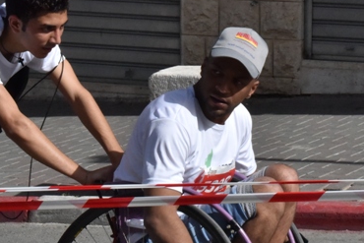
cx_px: 277
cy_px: 85
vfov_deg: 7.6
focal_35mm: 180
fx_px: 1821
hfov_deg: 11.4
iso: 2500
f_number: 22
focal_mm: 65
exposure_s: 1/2000
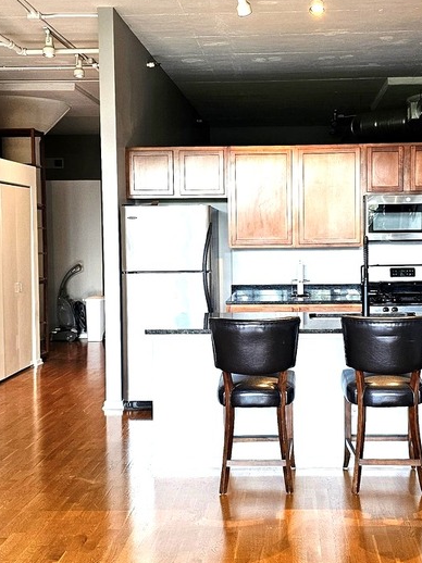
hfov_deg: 30.1
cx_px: 261
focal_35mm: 48
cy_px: 260
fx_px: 781
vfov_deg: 39.6
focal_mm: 6.3
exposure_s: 1/120
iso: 200
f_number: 1.7
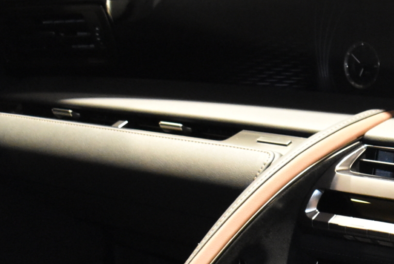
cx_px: 516
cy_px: 245
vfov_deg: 11.1
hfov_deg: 15.8
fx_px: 1347
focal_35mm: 123
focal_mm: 26
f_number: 4
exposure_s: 1/60
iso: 3600
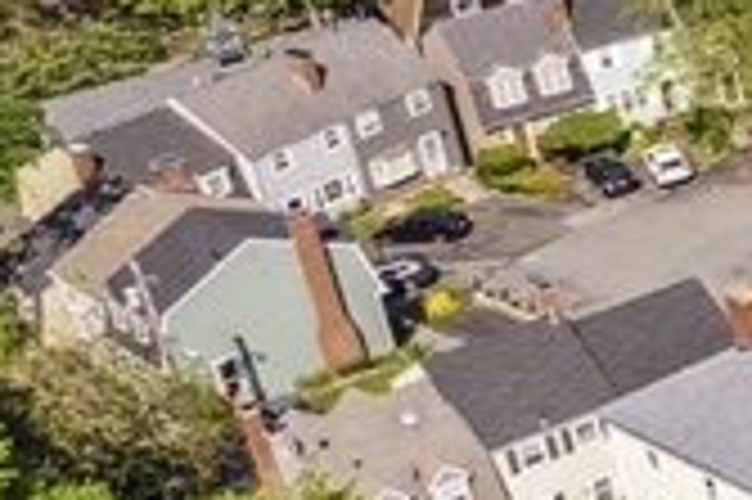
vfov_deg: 10.1
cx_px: 2202
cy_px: 117
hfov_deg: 10.8
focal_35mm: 135
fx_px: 2817
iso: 100
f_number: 2.8
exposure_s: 1/100
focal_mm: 8.4
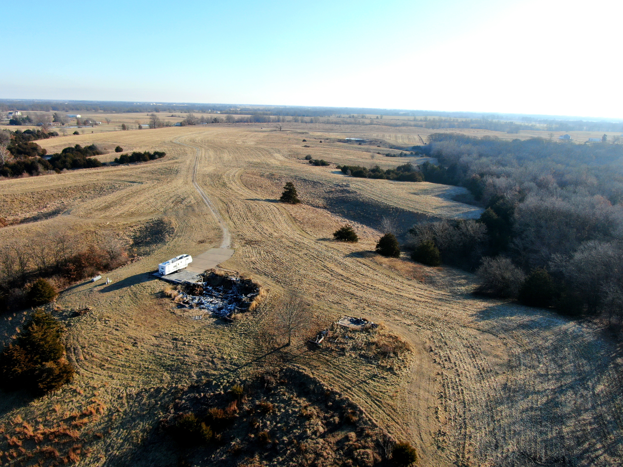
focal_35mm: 24
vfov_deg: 56.8
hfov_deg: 71.6
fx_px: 432
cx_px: 312
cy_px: 234
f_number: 2.8
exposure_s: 1/833
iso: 100
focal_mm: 4.39
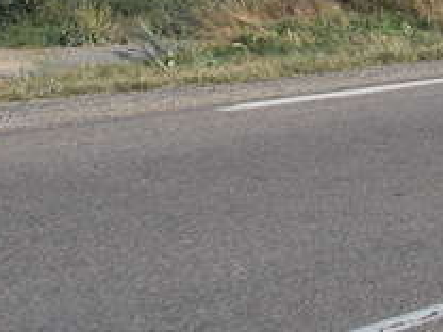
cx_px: 409
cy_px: -126
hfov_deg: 15.7
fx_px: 1587
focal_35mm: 124
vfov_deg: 11.6
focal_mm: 6.1
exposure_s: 1/320
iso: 80
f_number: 6.5
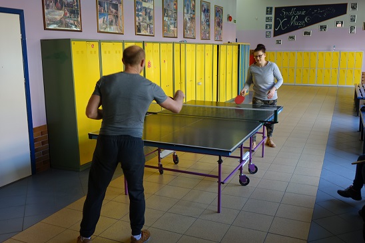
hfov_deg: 54.4
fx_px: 355
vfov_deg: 37.8
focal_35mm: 35
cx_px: 182
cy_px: 122
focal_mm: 12.83
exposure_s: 1/30
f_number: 3.5
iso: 250
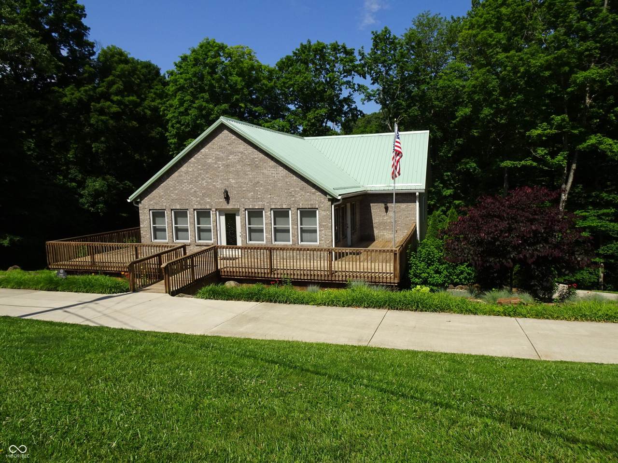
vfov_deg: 56.8
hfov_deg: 71.6
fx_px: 428
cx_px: 309
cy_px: 232
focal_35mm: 24
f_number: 3.5
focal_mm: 4.1
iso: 80
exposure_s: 1/1250
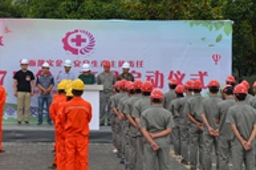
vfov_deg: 9.7
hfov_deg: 14.6
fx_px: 994
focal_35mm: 140
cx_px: 74
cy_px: 33
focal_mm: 40
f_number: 8
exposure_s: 1/250
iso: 140
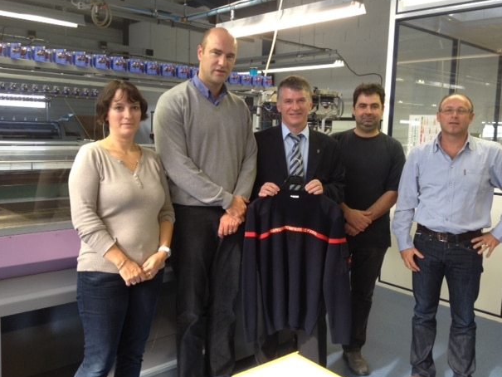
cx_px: 263
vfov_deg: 38.7
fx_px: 537
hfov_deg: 50.1
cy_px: 182
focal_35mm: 37
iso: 64
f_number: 2.4
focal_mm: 4.28
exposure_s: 1/24
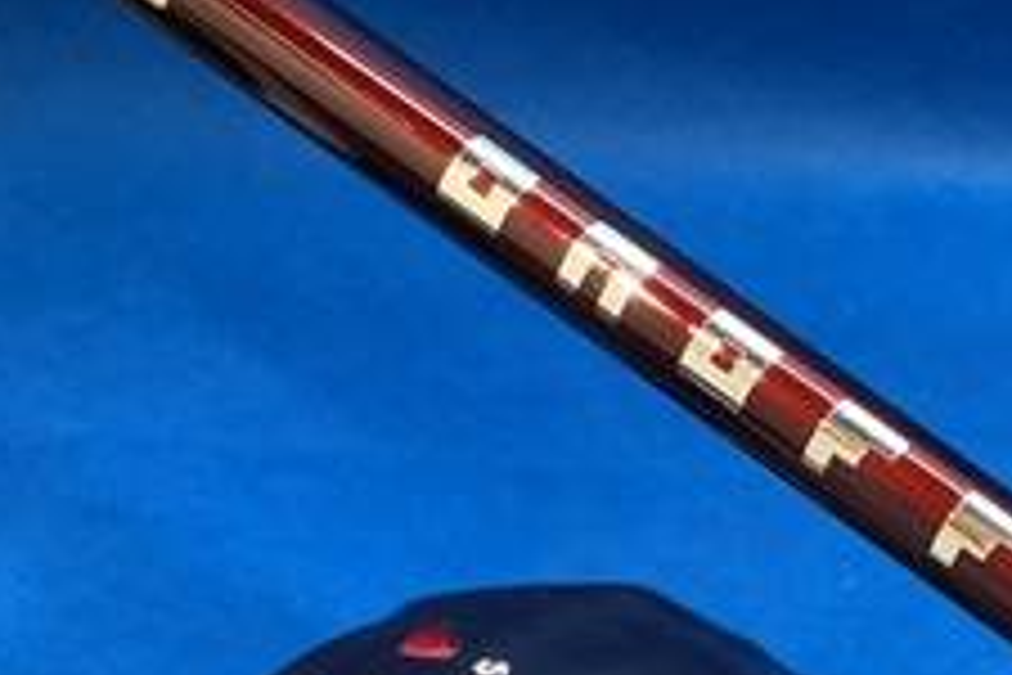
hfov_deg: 23.1
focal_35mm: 77
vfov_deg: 16.5
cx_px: 1340
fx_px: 2164
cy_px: 927
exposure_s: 1/60
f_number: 1.8
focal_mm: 4.25
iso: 160
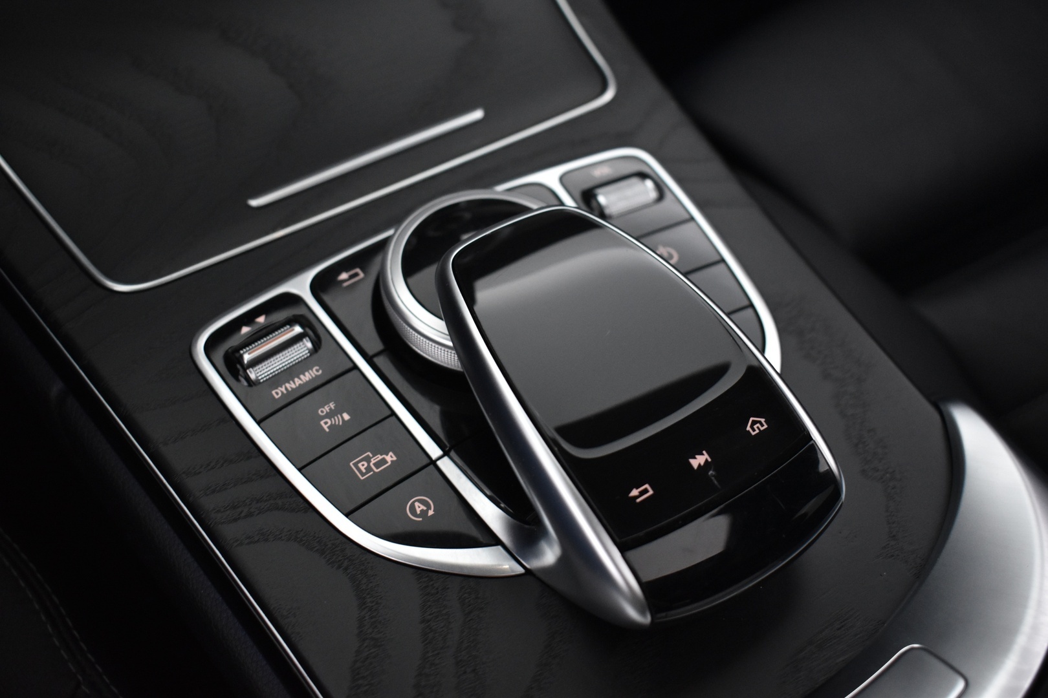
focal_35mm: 40
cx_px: 524
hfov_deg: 47.9
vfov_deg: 33.0
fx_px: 1179
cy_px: 349
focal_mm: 27
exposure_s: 1/40
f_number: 4
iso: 2000
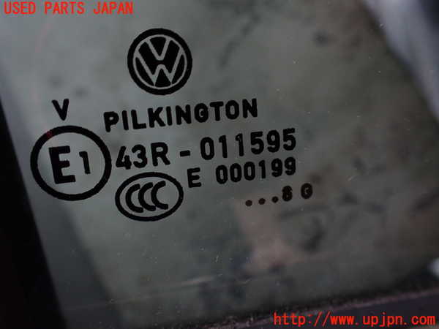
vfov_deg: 46.8
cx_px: 220
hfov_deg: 60.0
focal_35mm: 30
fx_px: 380
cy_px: 164
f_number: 2.3
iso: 200
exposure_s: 1/125
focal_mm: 5.4
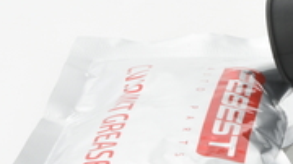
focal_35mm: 252
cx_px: 353
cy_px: 83
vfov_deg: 4.8
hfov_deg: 8.5
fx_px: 1957
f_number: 32
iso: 100
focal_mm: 60
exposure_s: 1/2.5
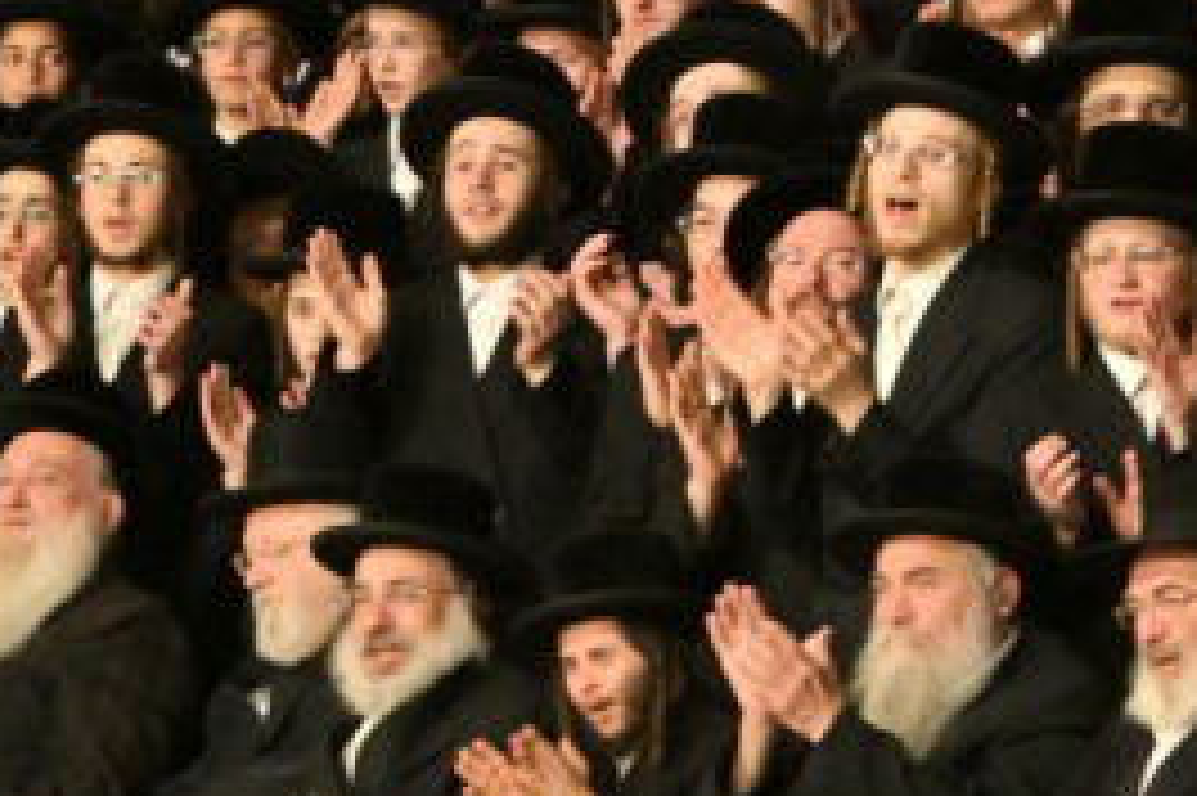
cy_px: 702
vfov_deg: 3.0
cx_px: 896
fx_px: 15351
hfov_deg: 4.5
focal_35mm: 462
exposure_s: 1/160
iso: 640
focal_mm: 80
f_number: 2.8
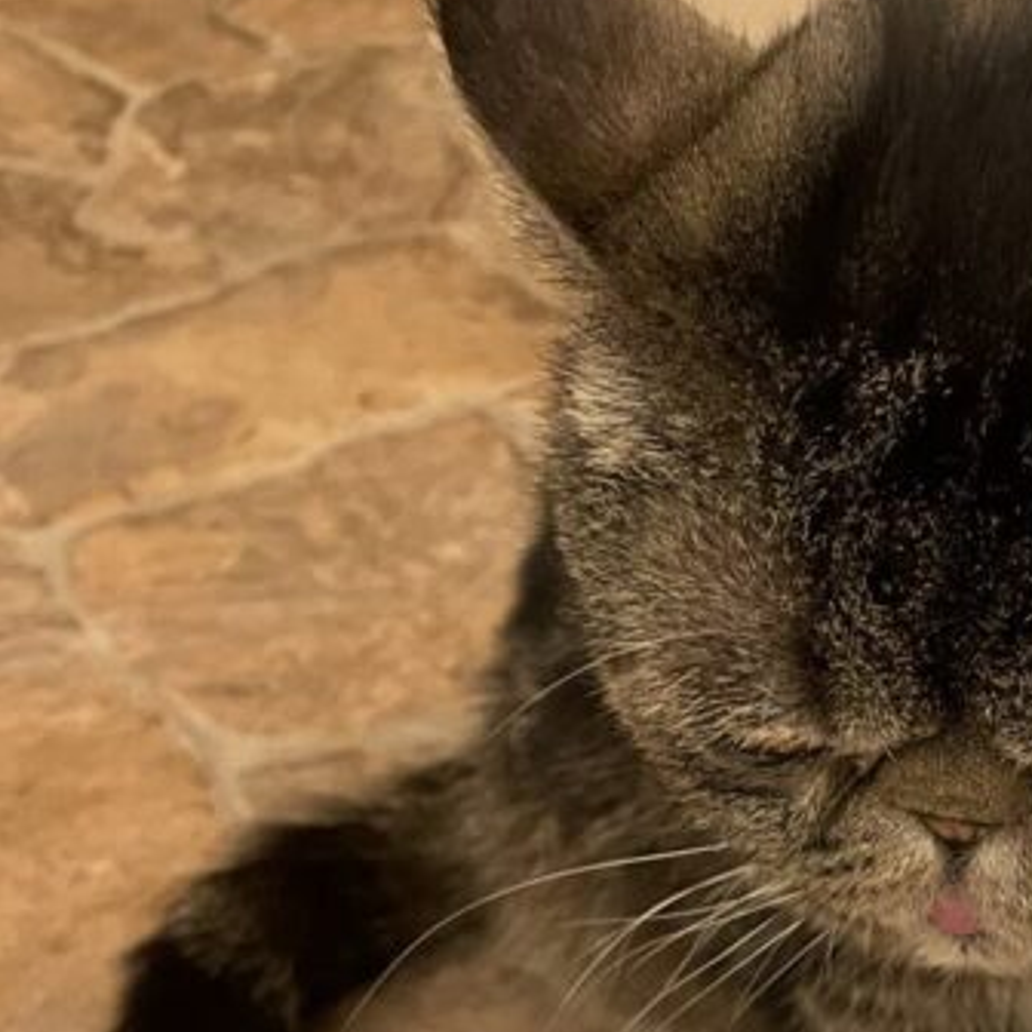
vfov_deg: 24.5
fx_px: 2361
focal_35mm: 70
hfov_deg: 23.8
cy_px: 737
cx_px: 977
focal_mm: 4.2
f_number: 1.6
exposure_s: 1/50
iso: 500
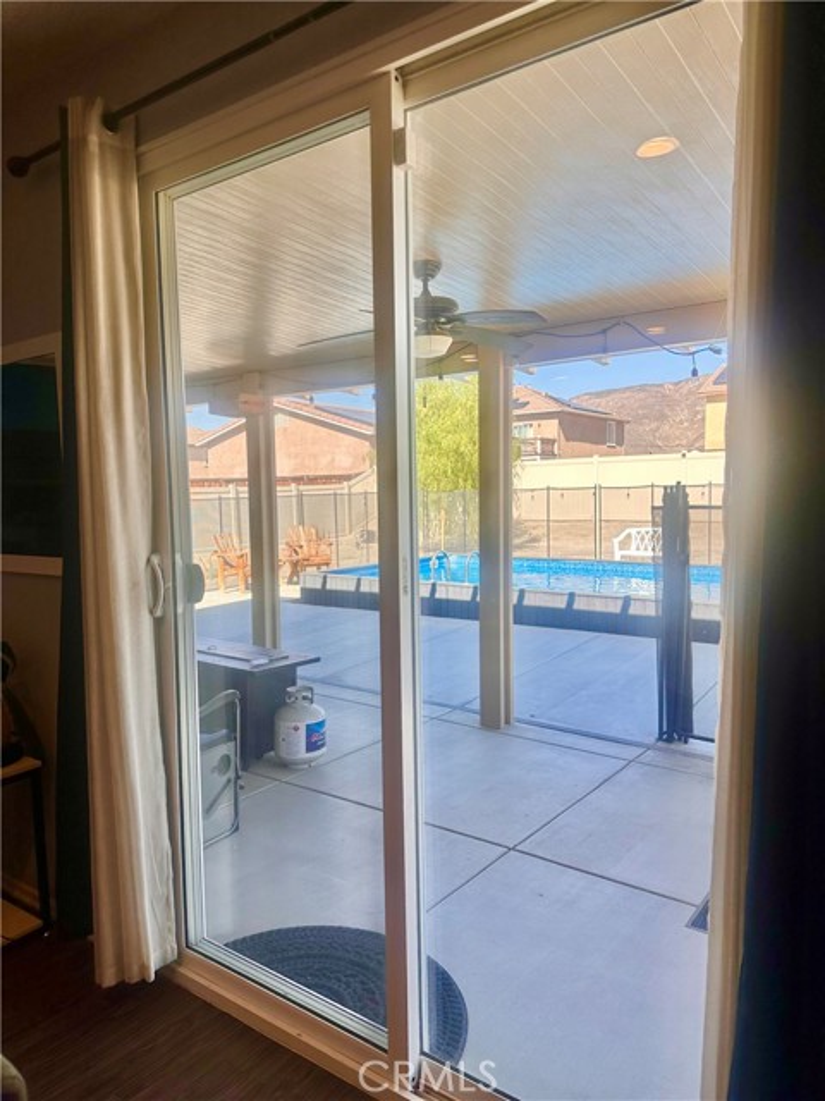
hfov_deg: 56.8
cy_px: 550
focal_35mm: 24
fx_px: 763
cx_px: 412
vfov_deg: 71.6
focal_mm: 6.86
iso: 80
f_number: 1.78
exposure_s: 1/630
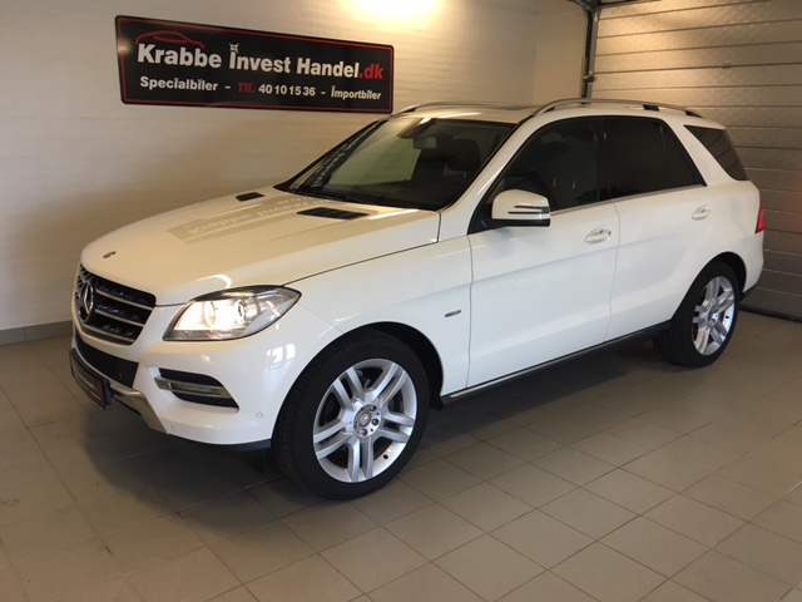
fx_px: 672
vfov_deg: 48.2
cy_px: 301
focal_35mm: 29
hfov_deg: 61.7
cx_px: 401
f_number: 2.2
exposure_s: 1/33
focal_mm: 4.15
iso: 40
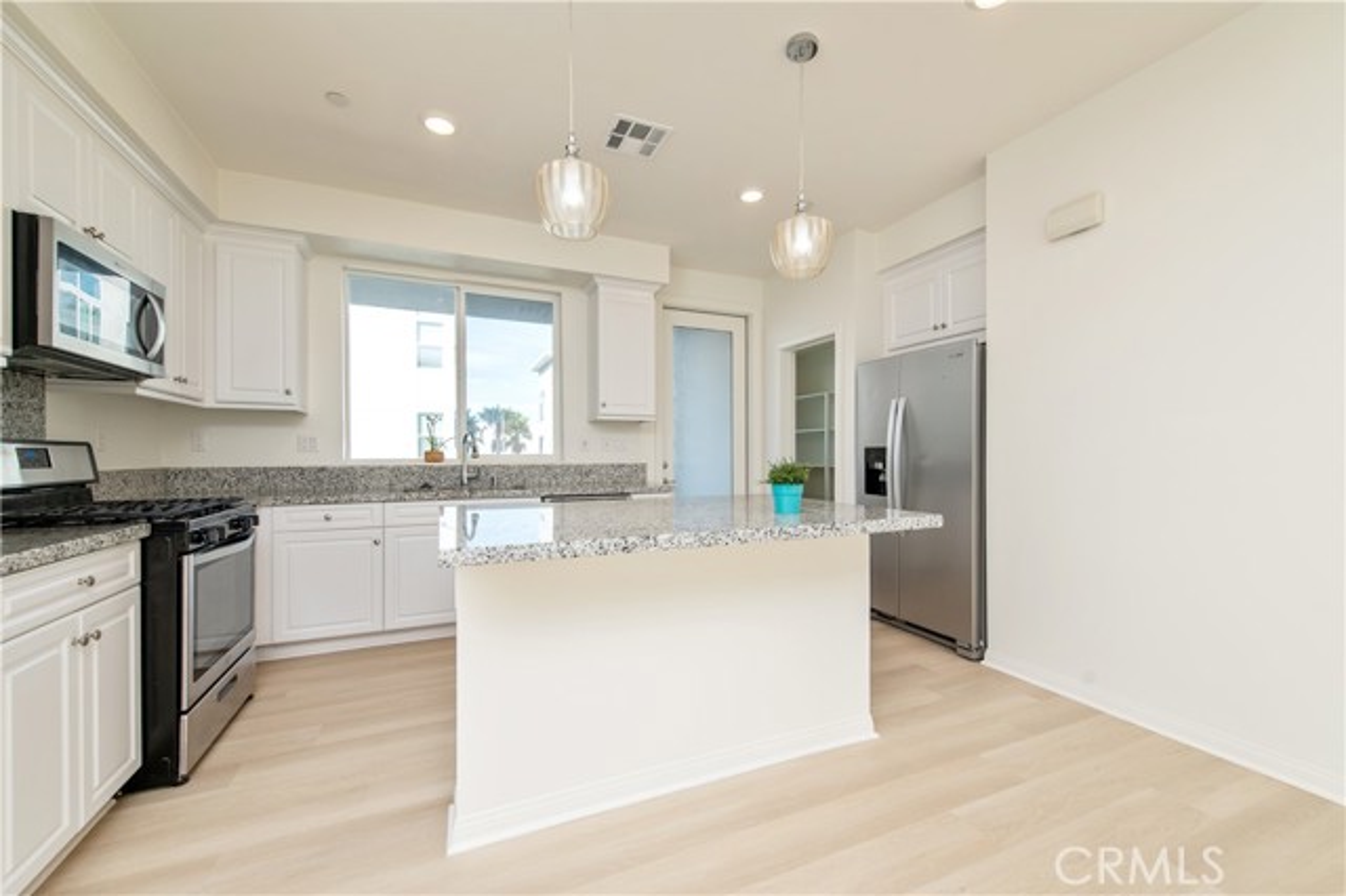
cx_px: 673
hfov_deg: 104.3
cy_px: 448
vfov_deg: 81.1
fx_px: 523
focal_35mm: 14
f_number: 5.6
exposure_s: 1/125
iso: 160
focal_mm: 14
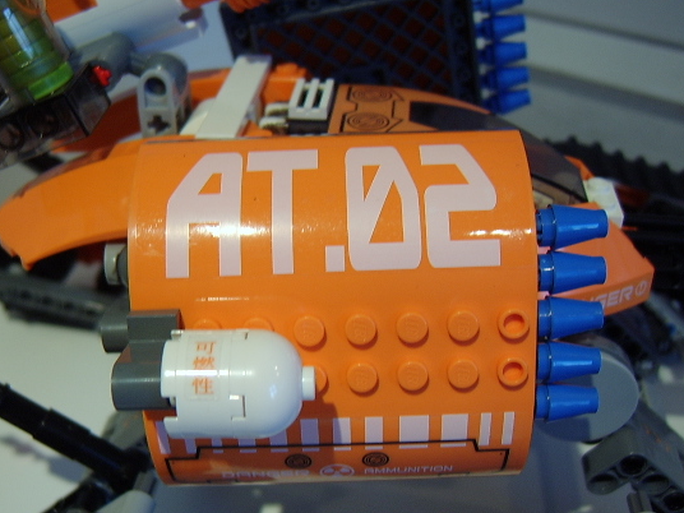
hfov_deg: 50.1
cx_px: 332
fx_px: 731
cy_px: 301
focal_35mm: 37
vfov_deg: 38.5
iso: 100
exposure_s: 1/27
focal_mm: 8.13
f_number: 2.7
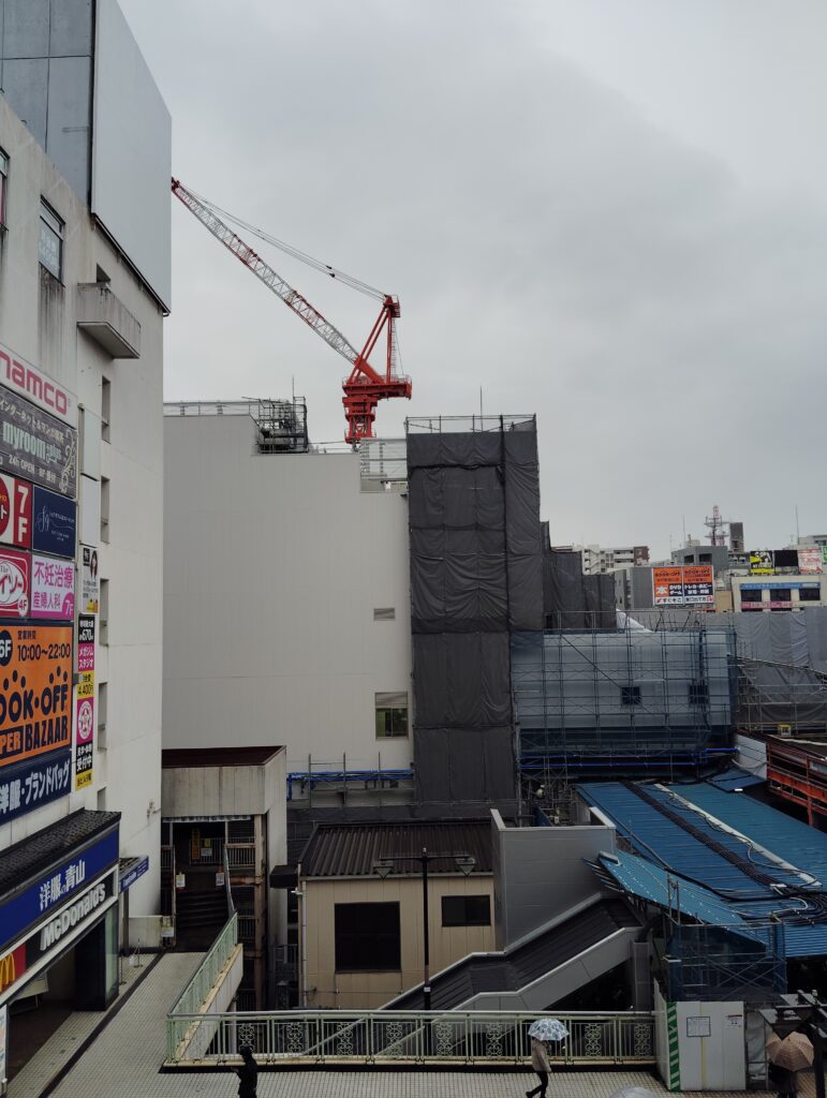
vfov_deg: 63.4
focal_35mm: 28
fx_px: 890
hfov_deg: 49.9
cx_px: 414
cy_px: 549
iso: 50
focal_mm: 4.22
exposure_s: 1/177
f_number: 1.8
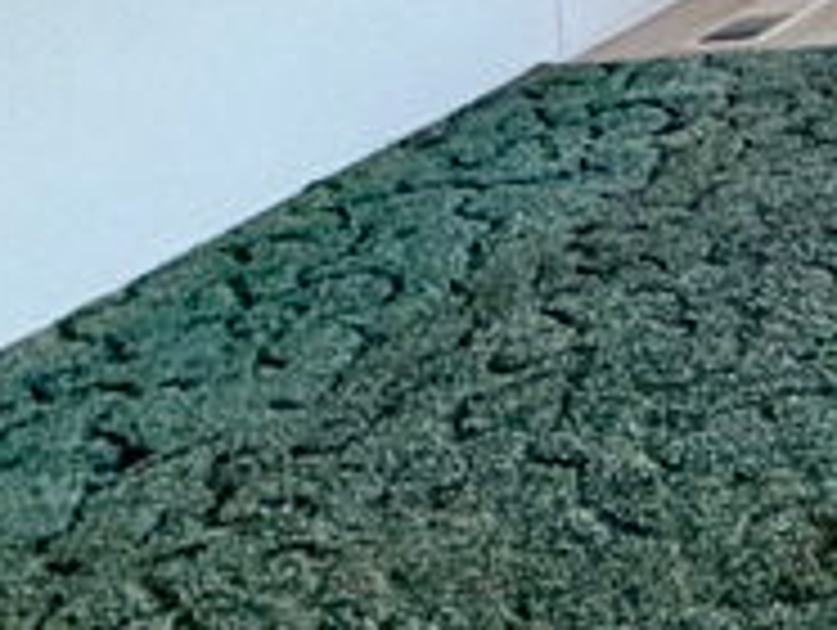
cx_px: 2277
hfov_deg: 13.0
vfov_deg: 15.6
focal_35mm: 77
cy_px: -594
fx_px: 1864
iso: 200
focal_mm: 2.22
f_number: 2.2
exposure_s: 1/60
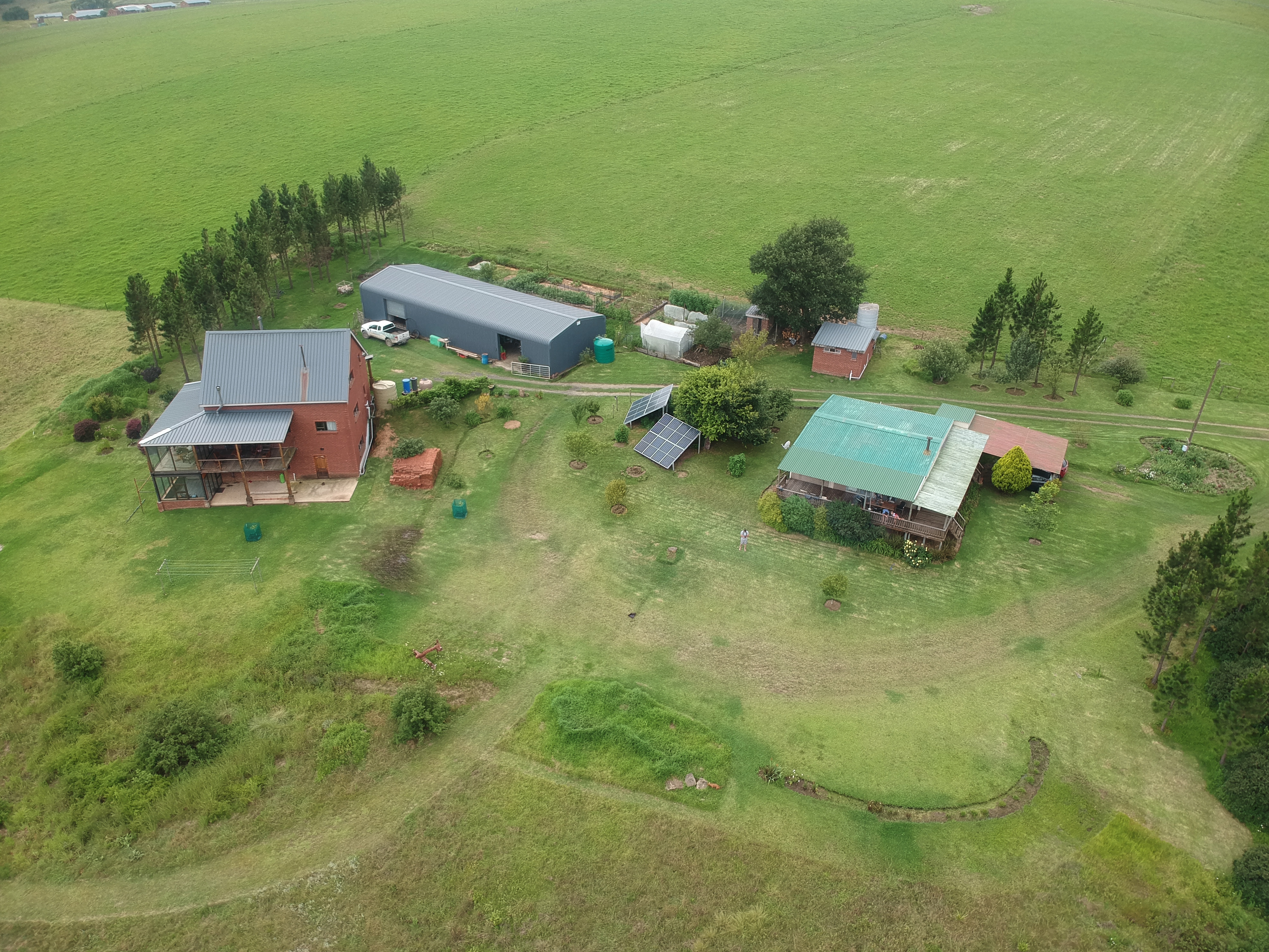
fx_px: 916
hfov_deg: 69.4
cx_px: 634
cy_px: 476
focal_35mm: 25
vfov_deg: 54.9
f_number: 2.6
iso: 100
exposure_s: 1/120
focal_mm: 4.49
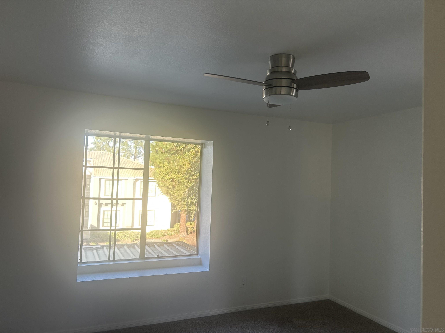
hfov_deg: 67.3
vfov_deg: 53.1
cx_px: 222
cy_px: 166
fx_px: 334
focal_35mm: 26
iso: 50
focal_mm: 5.7
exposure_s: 1/121
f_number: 1.5
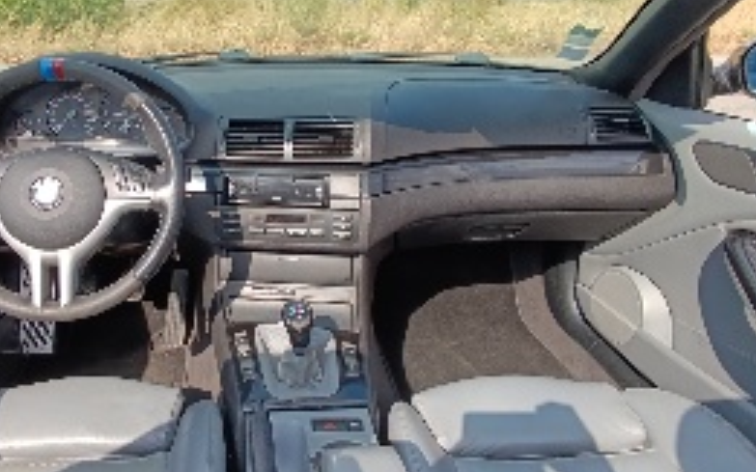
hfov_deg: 67.0
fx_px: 556
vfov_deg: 45.8
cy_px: 197
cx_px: 266
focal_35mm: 27
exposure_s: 1/349
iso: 50
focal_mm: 1.65
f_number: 2.2
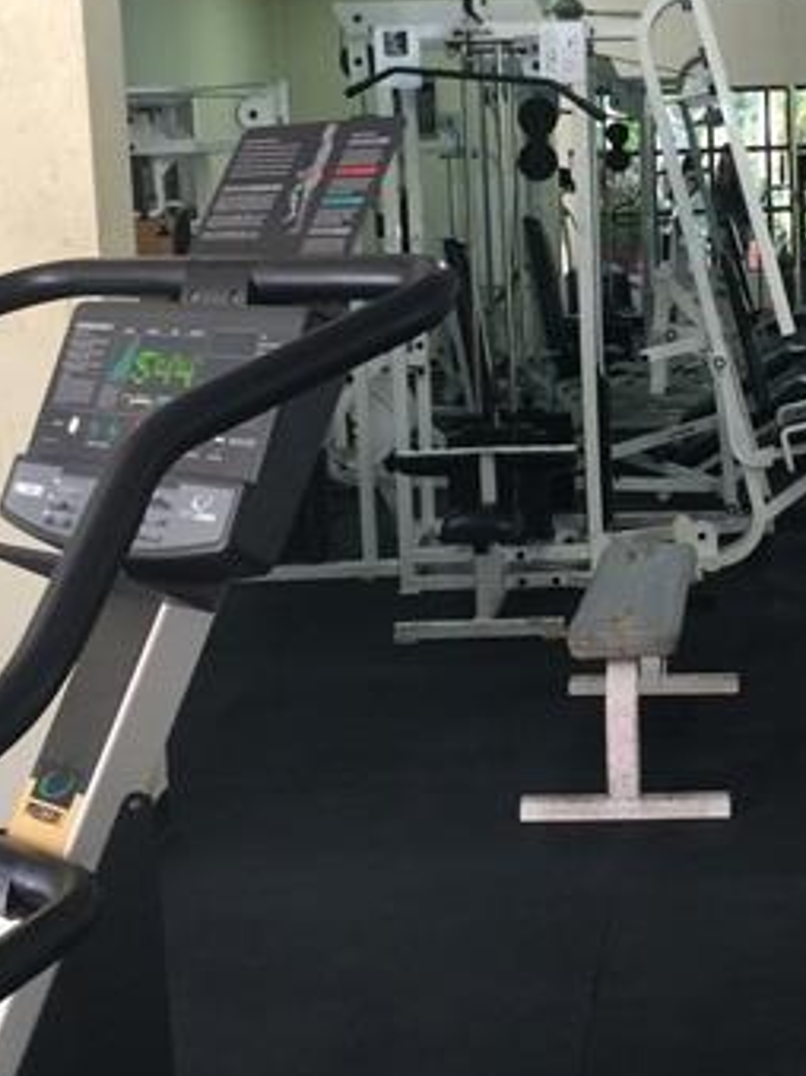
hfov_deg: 21.2
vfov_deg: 28.5
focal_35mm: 68
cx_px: 698
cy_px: 413
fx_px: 2112
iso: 200
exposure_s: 1/30
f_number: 2.2
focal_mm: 4.12
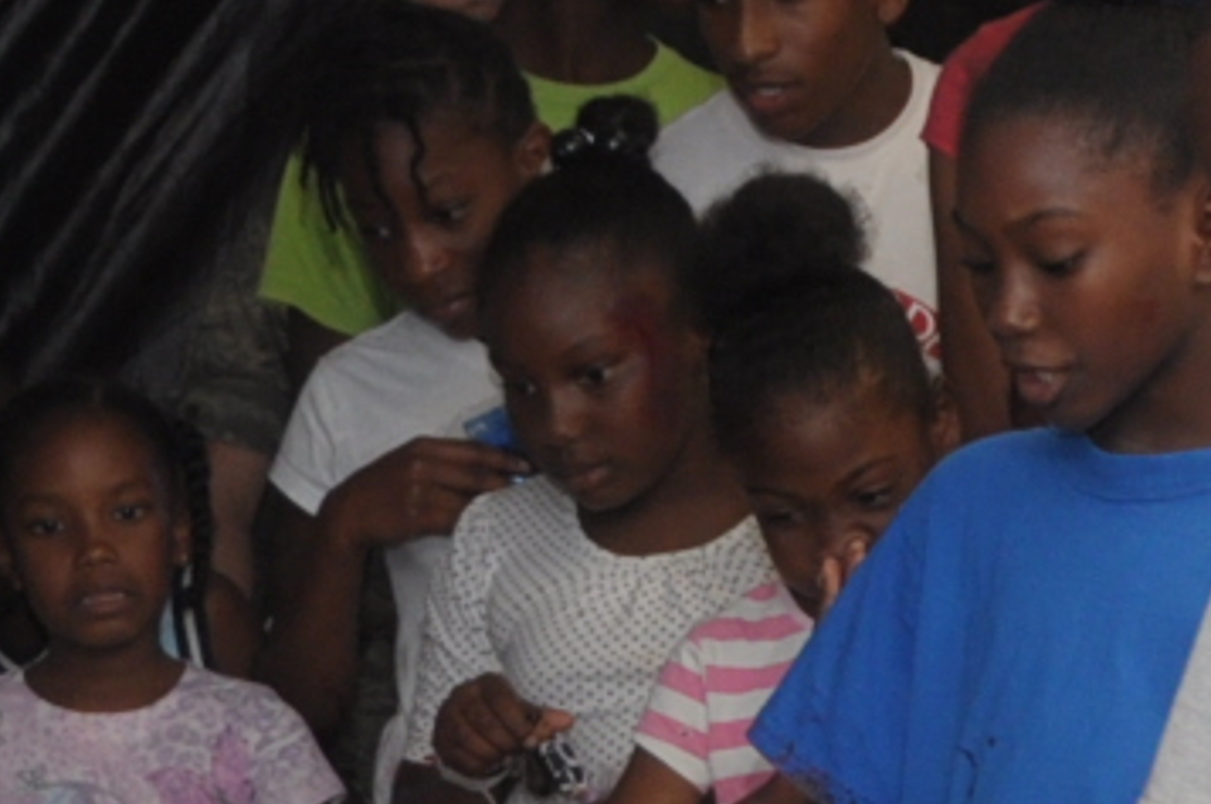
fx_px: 6651
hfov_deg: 10.1
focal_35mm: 198
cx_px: 1693
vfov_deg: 6.9
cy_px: 835
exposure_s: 1/60
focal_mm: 22
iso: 400
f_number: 5
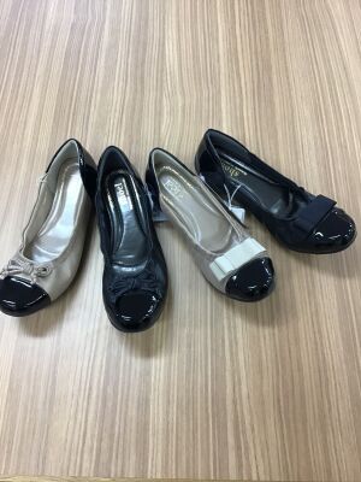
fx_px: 431
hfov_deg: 45.4
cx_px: 180
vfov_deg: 58.4
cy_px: 241
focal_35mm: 31
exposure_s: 1/30
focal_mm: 3.3
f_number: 2.4
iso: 40
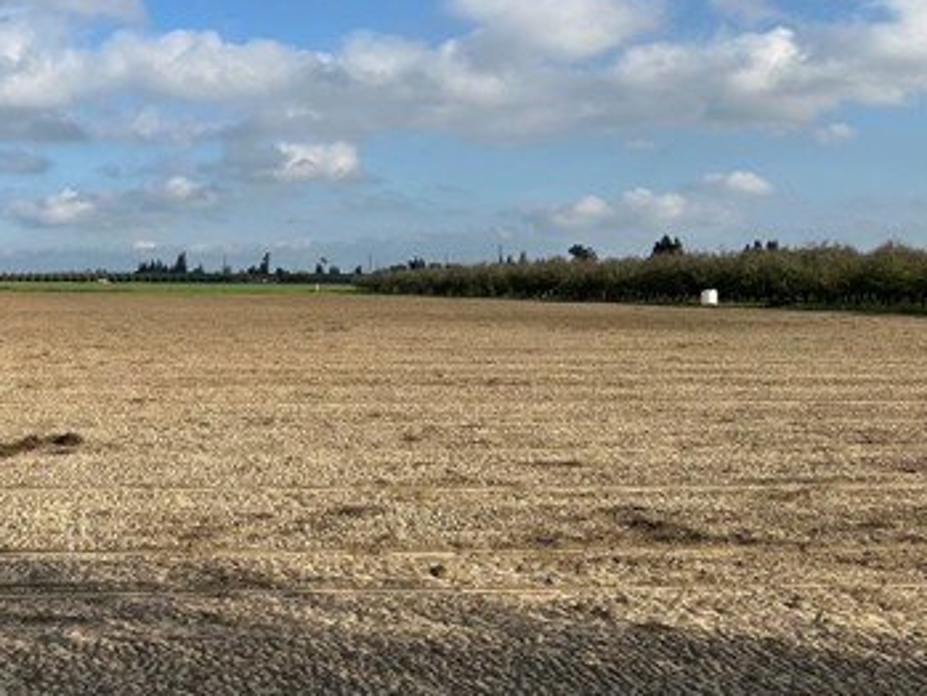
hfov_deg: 39.9
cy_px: 351
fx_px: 1179
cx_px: 101
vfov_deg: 32.9
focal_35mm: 44
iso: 80
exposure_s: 1/5000
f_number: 1.78
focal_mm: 6.86
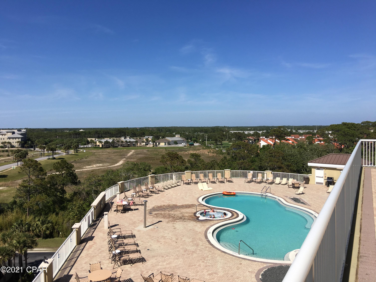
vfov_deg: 48.2
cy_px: 141
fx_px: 315
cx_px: 188
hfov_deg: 61.7
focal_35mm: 29
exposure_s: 1/2404
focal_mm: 4.15
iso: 25
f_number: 2.2
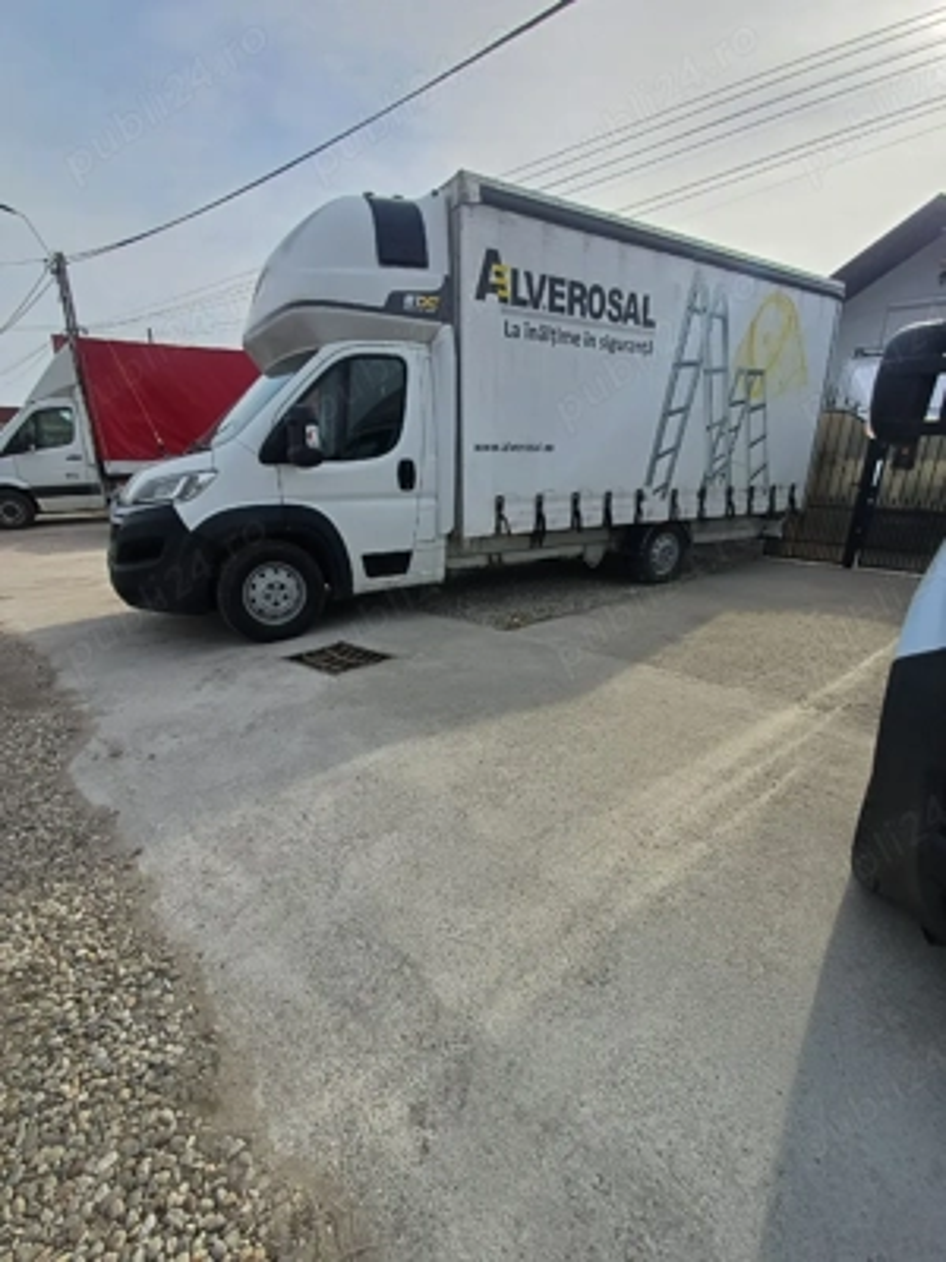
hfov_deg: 78.1
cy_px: 631
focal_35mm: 16
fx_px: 583
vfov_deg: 94.5
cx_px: 473
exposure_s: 1/1667
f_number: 2.2
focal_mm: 1.64
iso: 40
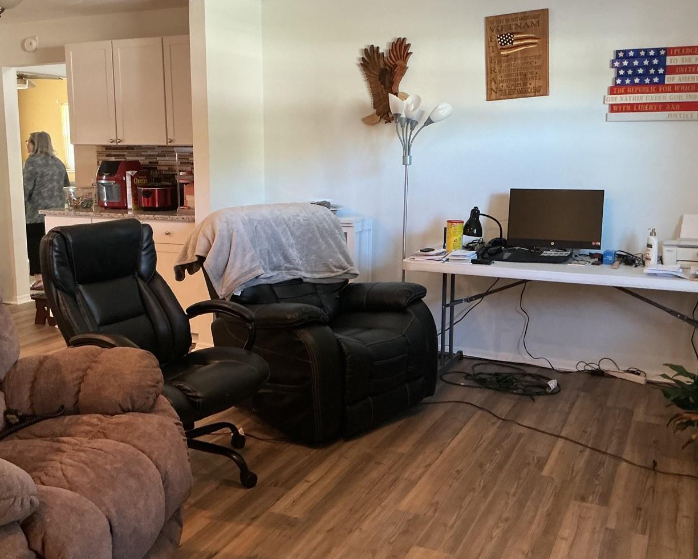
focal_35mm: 37
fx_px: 764
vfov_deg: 40.1
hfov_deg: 49.1
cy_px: 264
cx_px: 343
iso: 200
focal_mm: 3
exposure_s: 1/40
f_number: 1.8
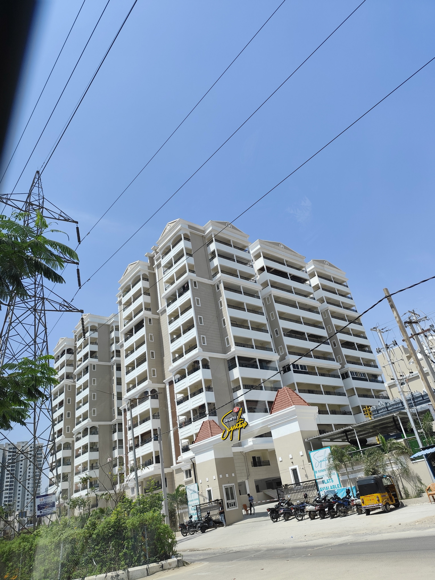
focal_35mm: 23
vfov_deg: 73.9
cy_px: 290
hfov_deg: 58.9
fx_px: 385
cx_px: 218
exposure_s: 1/847
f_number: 1.65
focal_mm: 6.19
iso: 50
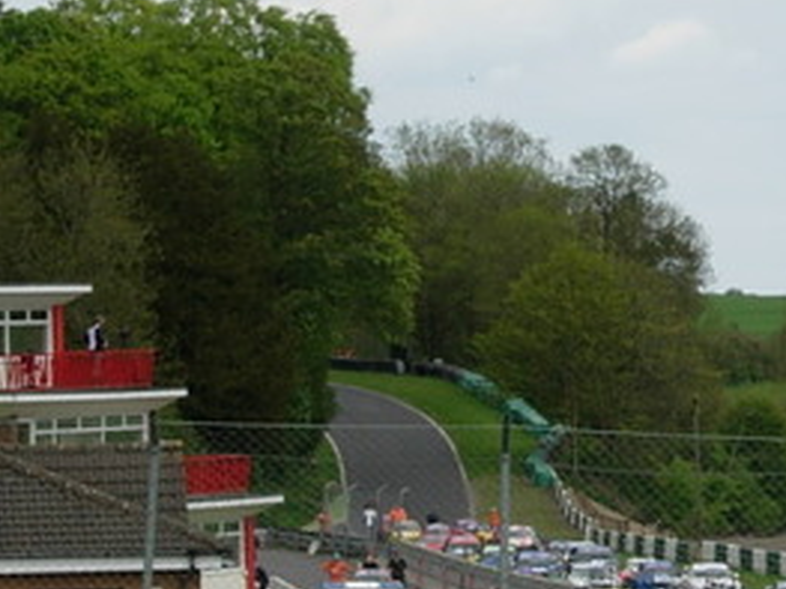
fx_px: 6241
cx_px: 762
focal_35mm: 275
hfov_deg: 7.2
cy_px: 383
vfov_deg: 5.4
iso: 64
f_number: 4.9
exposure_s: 1/456
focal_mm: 23.4
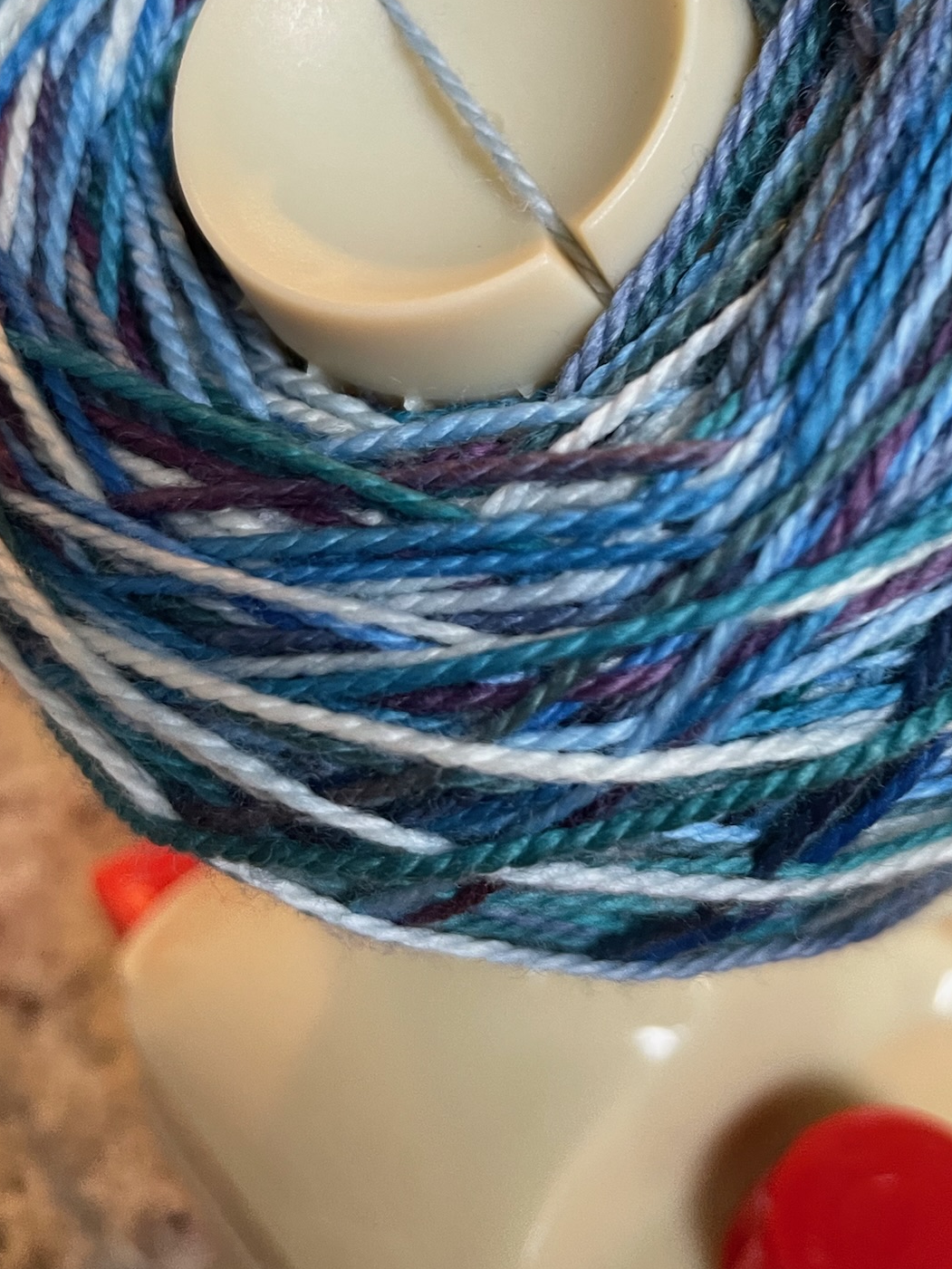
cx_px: 675
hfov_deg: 37.1
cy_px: 408
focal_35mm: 38
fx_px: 1393
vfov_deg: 48.0
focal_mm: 4.2
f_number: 1.6
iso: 200
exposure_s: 1/60
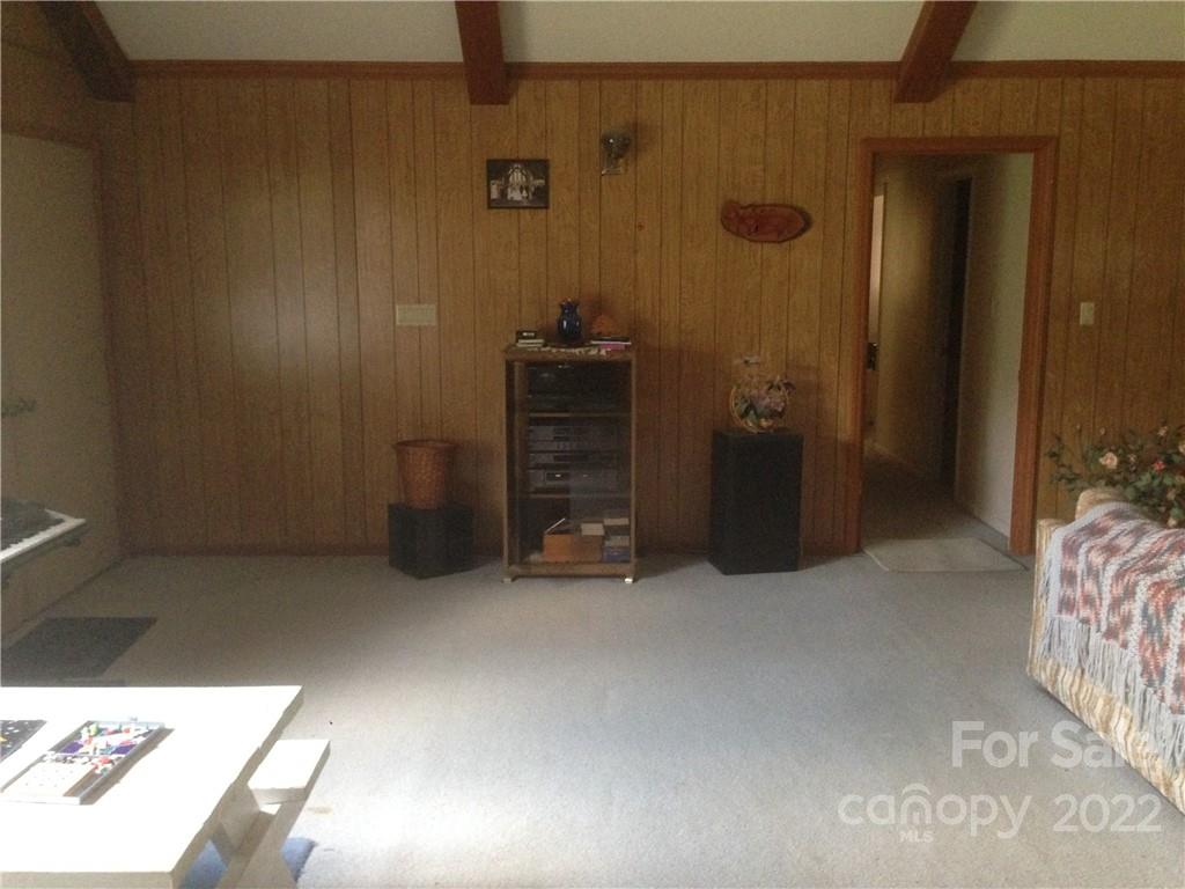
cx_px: 592
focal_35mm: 33
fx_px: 1130
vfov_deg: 42.9
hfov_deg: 55.4
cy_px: 444
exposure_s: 1/15
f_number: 2.4
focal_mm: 4.12
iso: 400
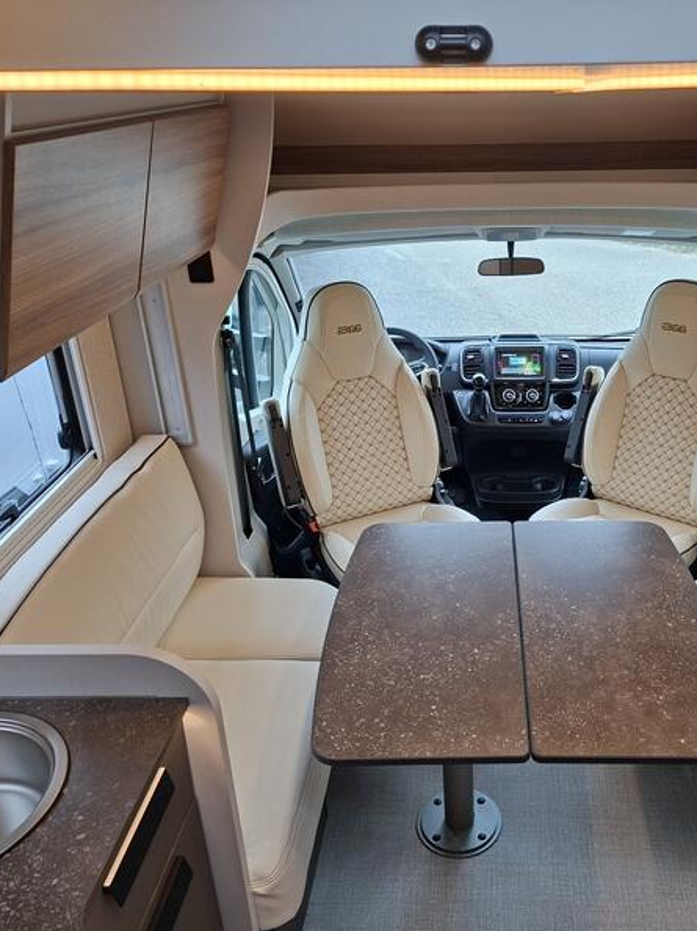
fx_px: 833
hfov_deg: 44.7
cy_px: 469
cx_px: 468
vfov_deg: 58.4
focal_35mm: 31
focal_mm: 5.54
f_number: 1.8
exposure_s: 1/100
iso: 64
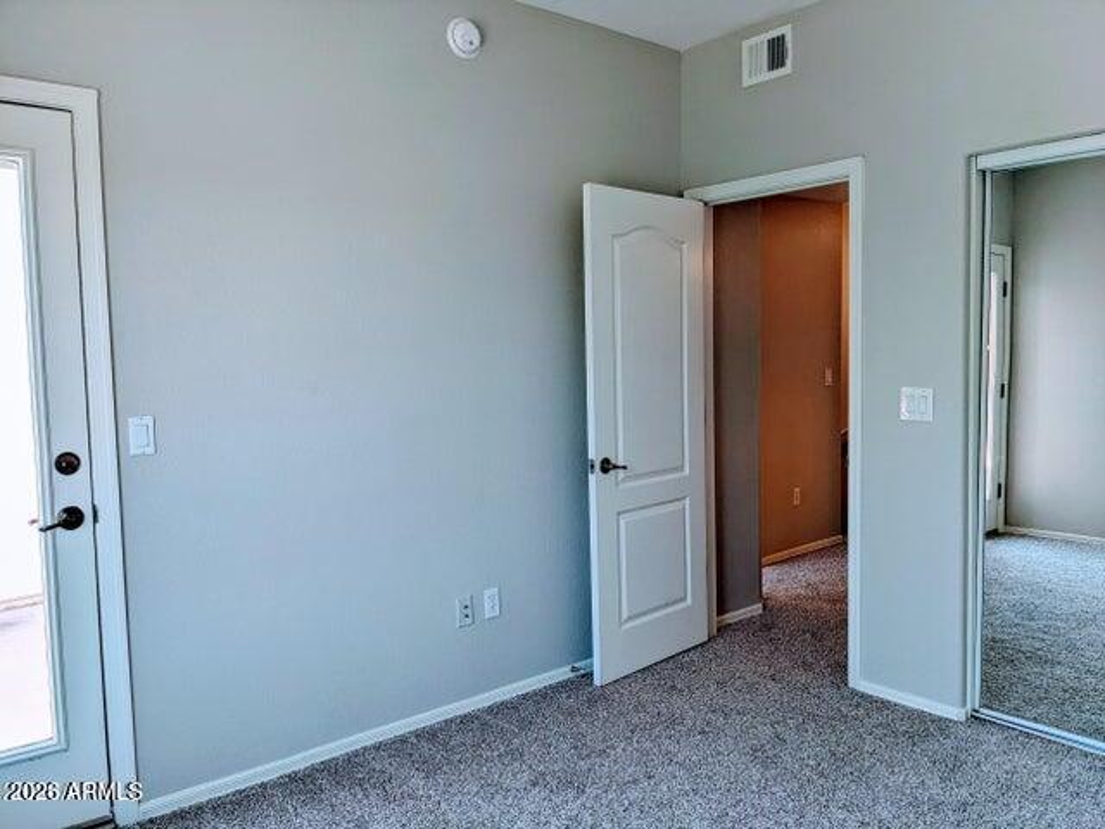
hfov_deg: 65.3
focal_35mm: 27
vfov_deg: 51.4
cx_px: 552
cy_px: 414
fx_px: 862
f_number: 1.73
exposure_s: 1/255
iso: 55
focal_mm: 4.38
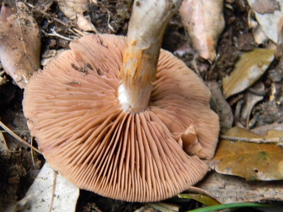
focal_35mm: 83
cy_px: 106
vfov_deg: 17.8
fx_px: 679
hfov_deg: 23.6
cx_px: 142
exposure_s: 1/5.1
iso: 400
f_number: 4.5
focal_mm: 15.1
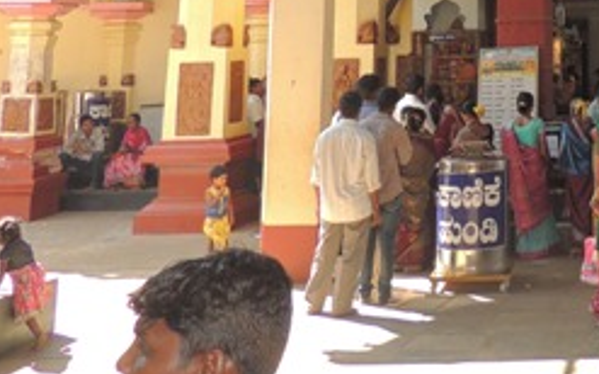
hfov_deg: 28.4
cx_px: 650
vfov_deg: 17.6
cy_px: -192
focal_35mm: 66
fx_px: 1077
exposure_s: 1/125
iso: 100
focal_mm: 4.3
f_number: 3
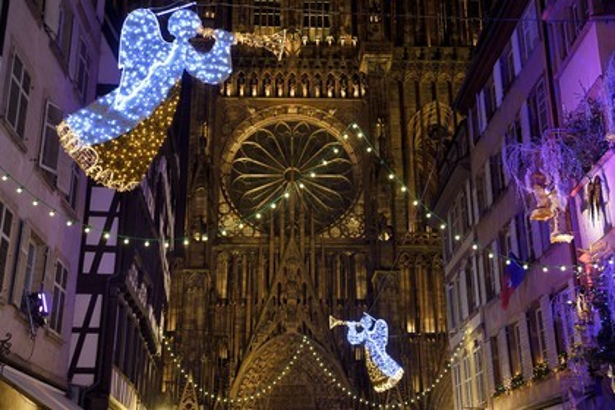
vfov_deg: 29.2
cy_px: 205
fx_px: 786
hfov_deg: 42.7
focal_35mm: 46
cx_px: 308
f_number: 4
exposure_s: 1/25
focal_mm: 46
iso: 800
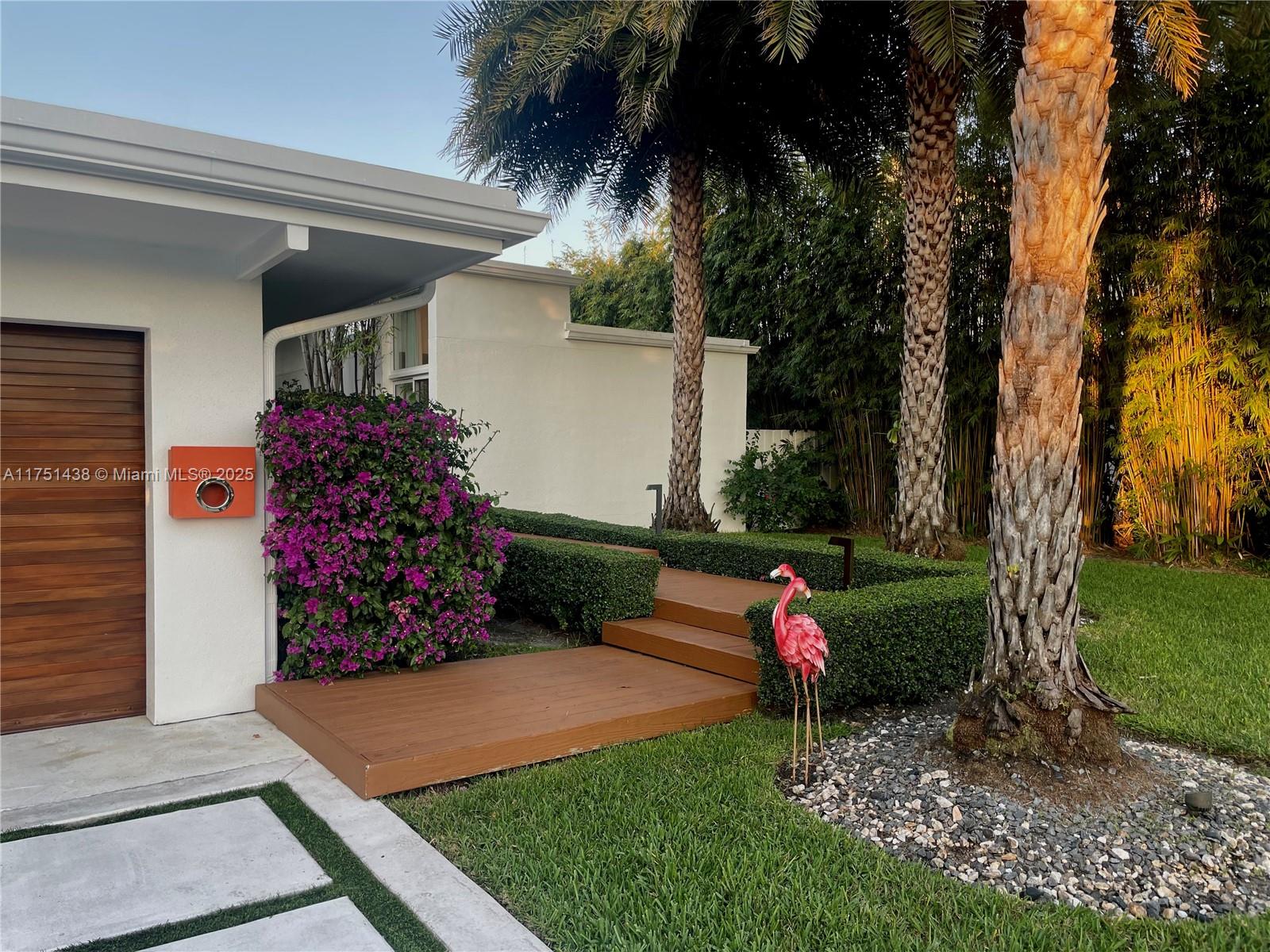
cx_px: 635
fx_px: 954
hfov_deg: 67.3
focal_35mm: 26
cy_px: 476
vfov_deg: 53.1
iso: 32
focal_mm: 4.2
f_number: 1.6
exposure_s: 1/130
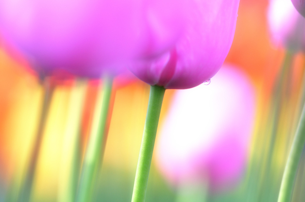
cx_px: 152
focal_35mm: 168
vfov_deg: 8.1
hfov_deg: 12.2
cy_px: 101
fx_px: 1422
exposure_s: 1/320
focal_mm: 112
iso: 200
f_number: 4
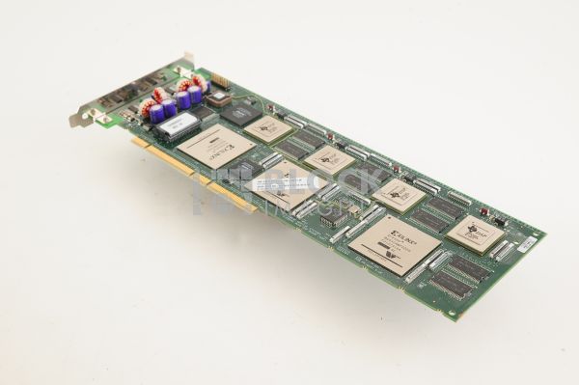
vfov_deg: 26.9
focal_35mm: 50
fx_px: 803
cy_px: 192
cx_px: 290
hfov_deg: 39.6
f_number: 11
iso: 1600
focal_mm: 50
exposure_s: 1/125
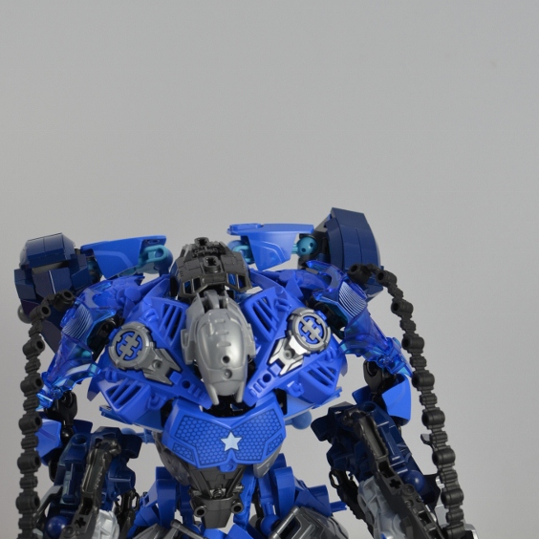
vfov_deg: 21.1
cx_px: 257
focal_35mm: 81
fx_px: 1423
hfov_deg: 21.4
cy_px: 464
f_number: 5.6
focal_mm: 35
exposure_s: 1/125
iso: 400
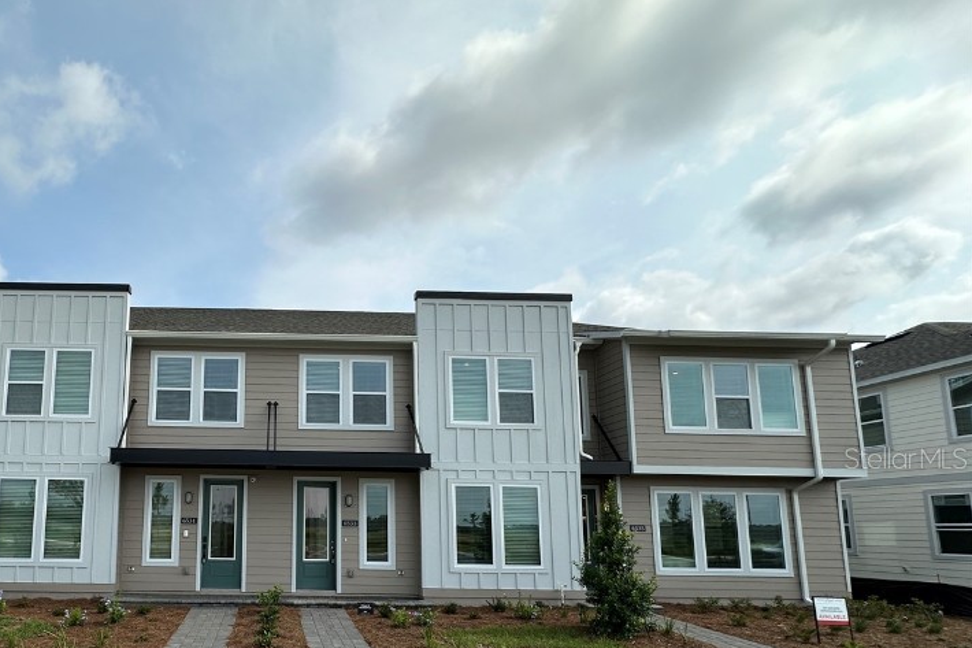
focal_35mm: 21
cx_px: 272
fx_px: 567
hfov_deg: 76.7
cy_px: 458
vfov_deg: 57.4
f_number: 2.2
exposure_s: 1/2020
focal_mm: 2.22
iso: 40
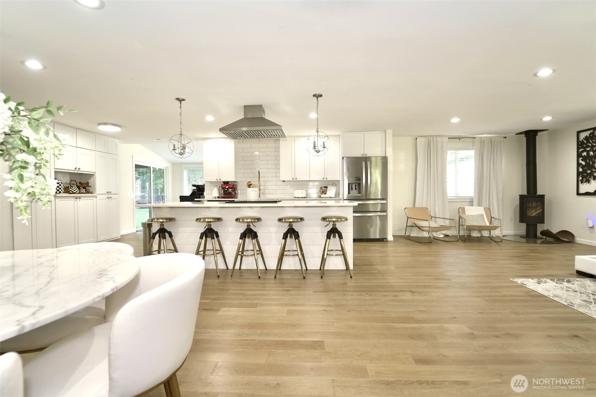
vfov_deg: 81.2
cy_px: 198
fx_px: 232
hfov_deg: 104.2
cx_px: 298
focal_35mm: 14
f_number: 5.6
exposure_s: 1/30
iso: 250
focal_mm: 14
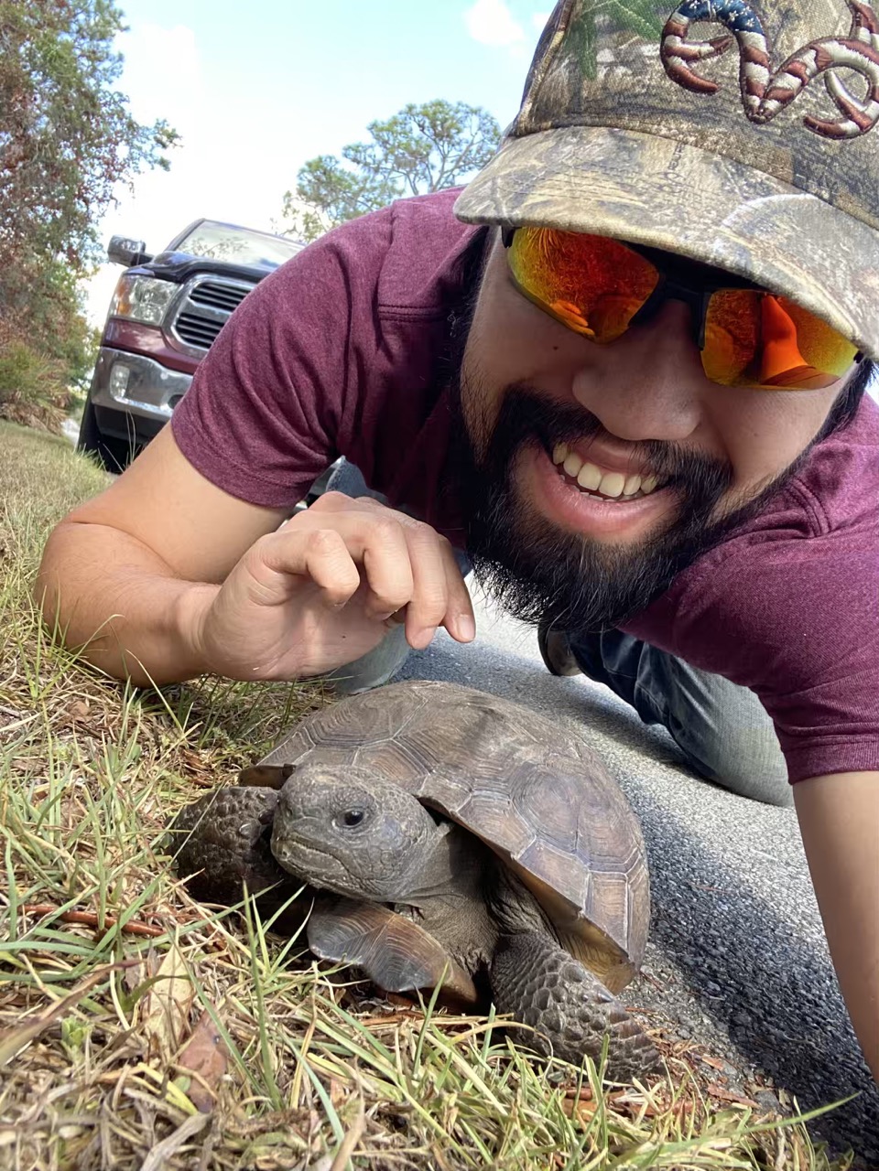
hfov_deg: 46.8
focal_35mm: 30
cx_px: 440
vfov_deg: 60.0
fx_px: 1016
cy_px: 586
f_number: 2.2
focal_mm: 2.71
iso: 50
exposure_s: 1/122
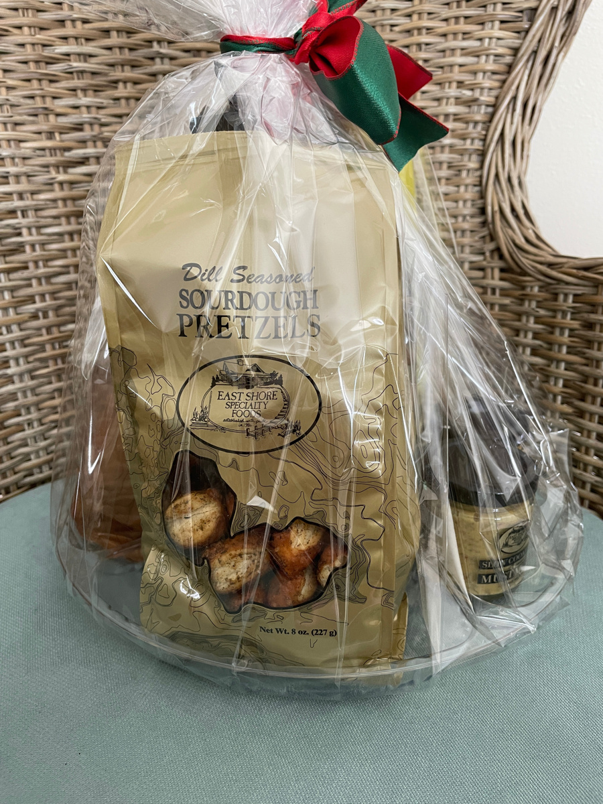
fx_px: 604
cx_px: 302
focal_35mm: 26
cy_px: 402
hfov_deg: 53.1
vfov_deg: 67.3
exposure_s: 1/60
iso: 160
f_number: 1.6
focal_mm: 4.2
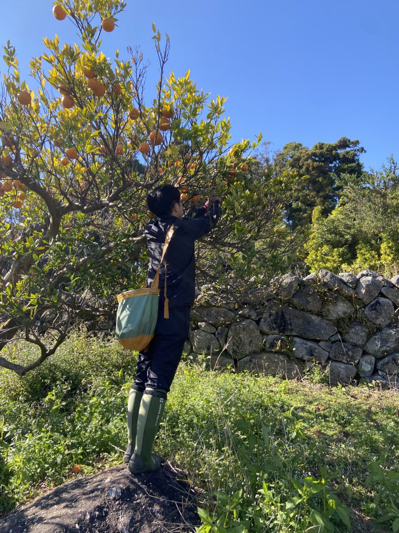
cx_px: 200
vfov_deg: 67.3
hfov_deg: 53.1
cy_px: 266
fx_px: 400
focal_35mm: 26
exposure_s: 1/877
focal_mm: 4.25
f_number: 1.8
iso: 32
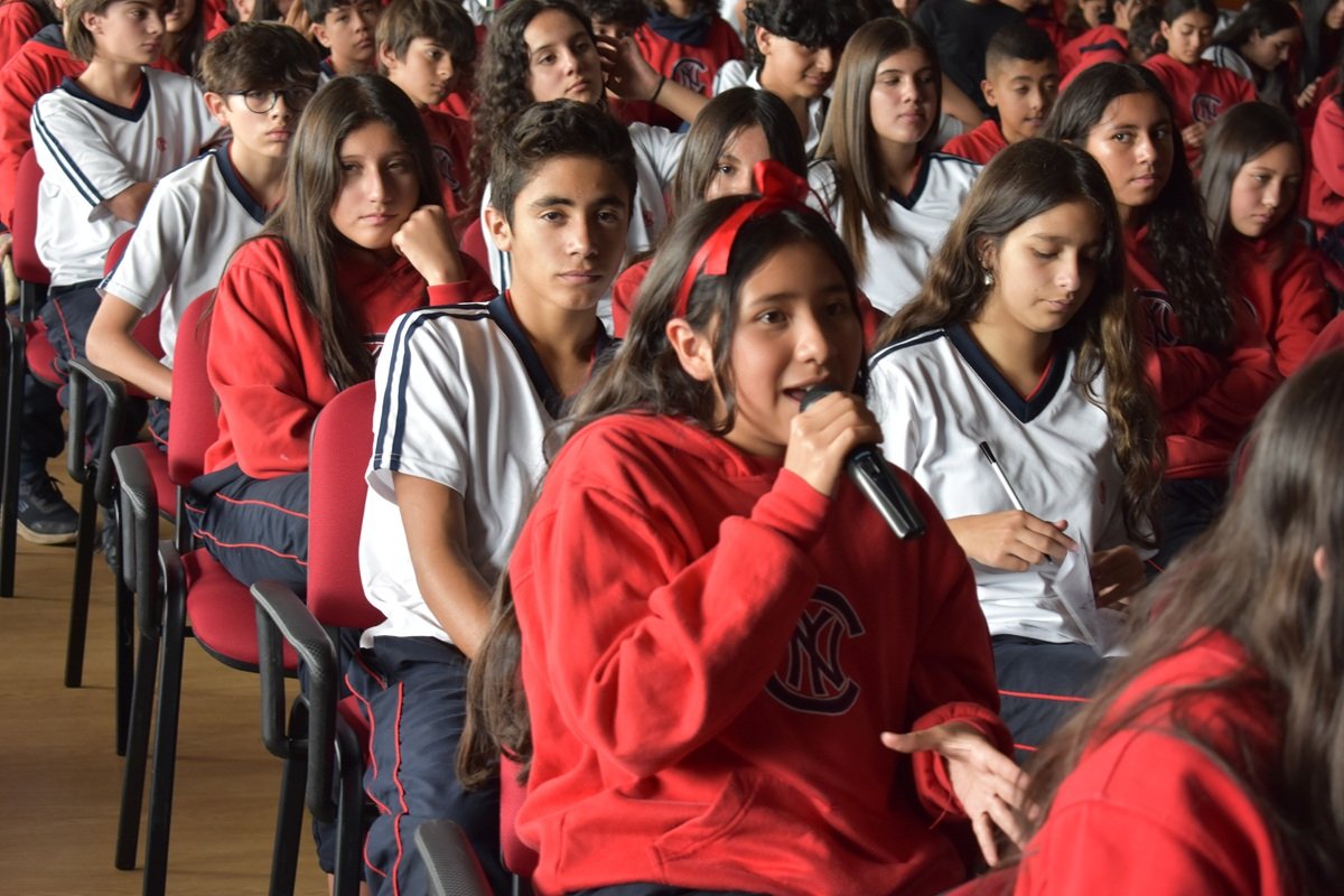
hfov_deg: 24.6
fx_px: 3080
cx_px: 672
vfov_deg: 16.6
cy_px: 448
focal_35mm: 82
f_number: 5.6
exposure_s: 1/60
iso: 800
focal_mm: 55
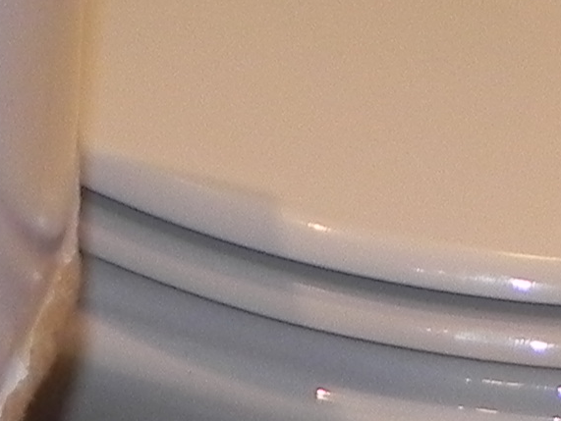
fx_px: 2692
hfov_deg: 11.6
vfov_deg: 8.1
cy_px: -678
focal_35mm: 166
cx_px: 677
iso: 160
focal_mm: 4.6
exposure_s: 1/80
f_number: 2.8
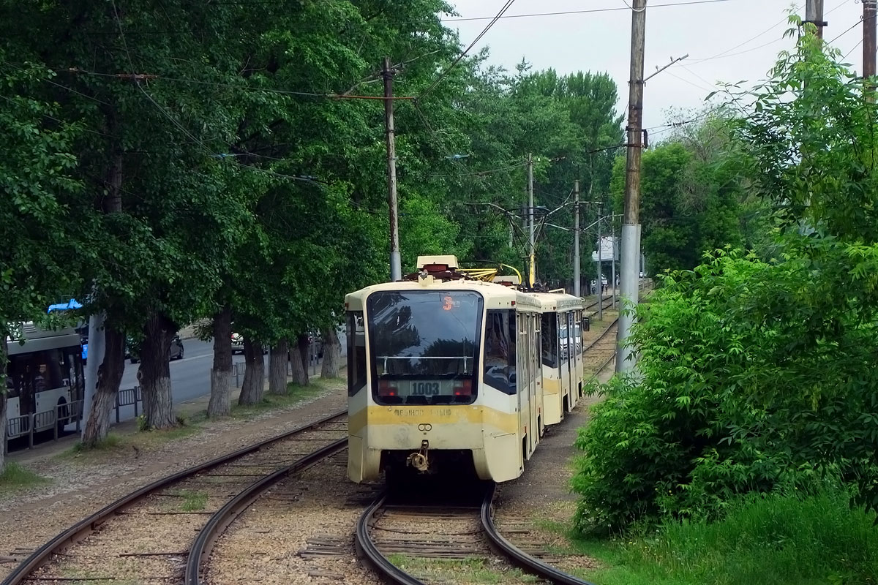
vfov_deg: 25.1
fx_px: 1317
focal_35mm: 54
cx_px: 439
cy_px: 292
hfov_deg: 36.9
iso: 160
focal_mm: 20.19
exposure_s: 1/500
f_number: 3.5
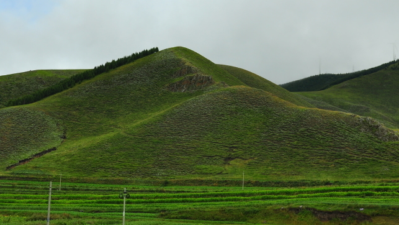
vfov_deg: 18.5
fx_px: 688
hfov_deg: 32.3
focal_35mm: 65
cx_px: 233
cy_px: 68
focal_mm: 26
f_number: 5.6
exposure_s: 1/500
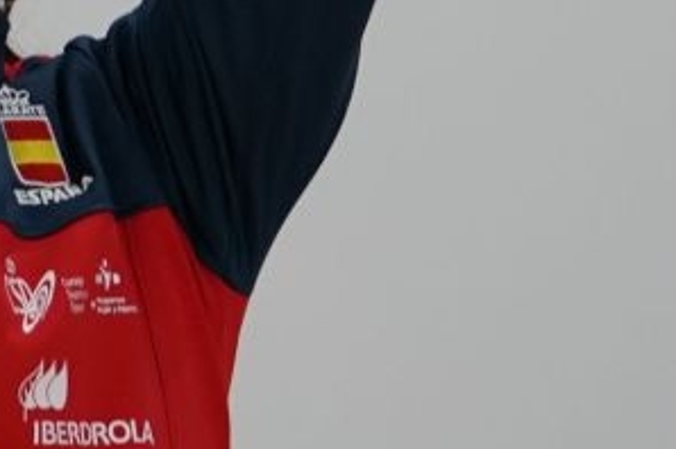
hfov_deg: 2.7
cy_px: -710
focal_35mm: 762
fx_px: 14293
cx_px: -495
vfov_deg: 1.8
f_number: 2.8
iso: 1000
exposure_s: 1/320
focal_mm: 126
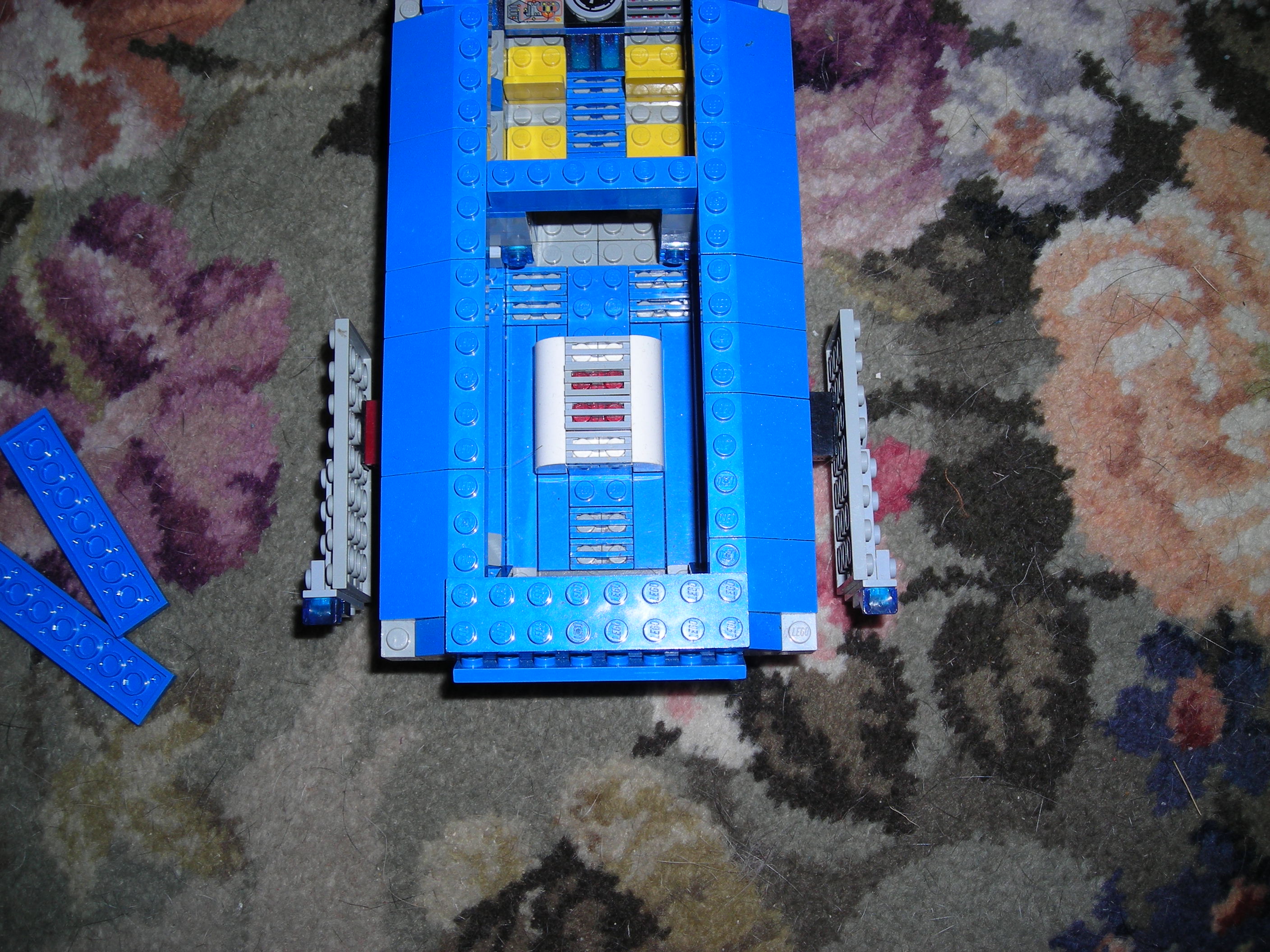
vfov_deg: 37.7
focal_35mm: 38
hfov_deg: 49.0
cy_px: 476
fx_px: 1394
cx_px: 635
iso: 50
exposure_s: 1/60
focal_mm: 6.3
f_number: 3.2
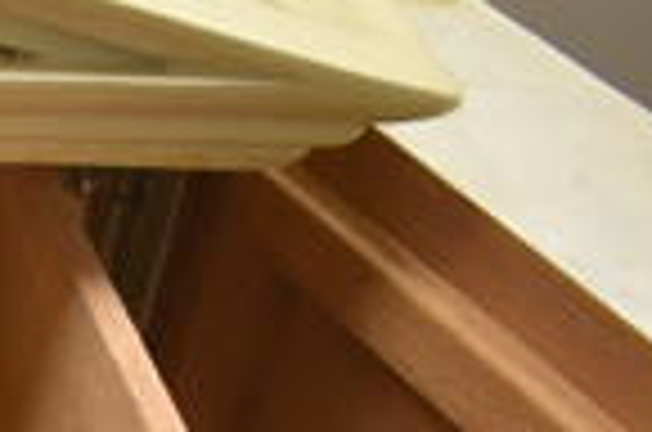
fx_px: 2060
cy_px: 702
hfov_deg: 14.7
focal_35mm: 114
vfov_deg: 11.3
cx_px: -656
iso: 1600
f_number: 3.5
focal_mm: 18
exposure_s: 1/125
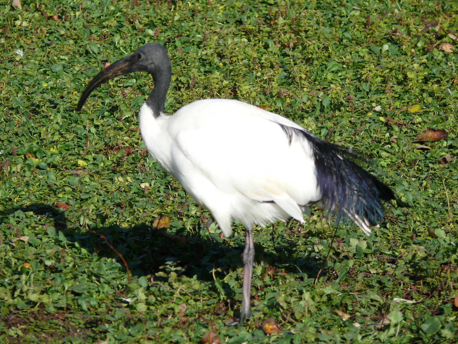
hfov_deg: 6.5
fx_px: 4022
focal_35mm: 304
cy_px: 172
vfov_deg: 4.9
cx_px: 229
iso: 100
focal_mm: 64.2
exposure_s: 1/1000
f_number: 4
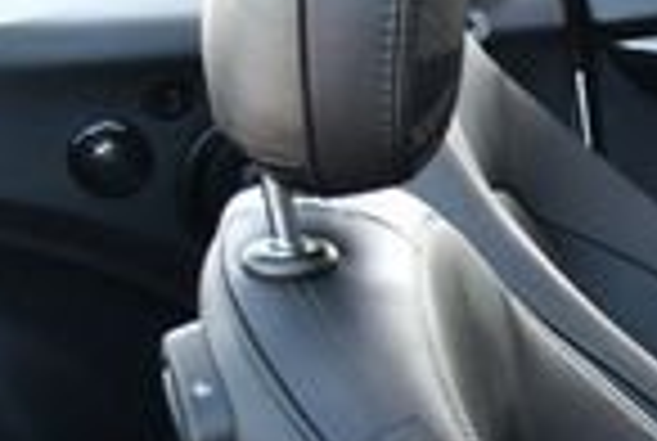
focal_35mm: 158
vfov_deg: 8.6
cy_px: 585
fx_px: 2889
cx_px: 1400
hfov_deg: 11.4
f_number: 3.5
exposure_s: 1/250
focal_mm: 18
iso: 560
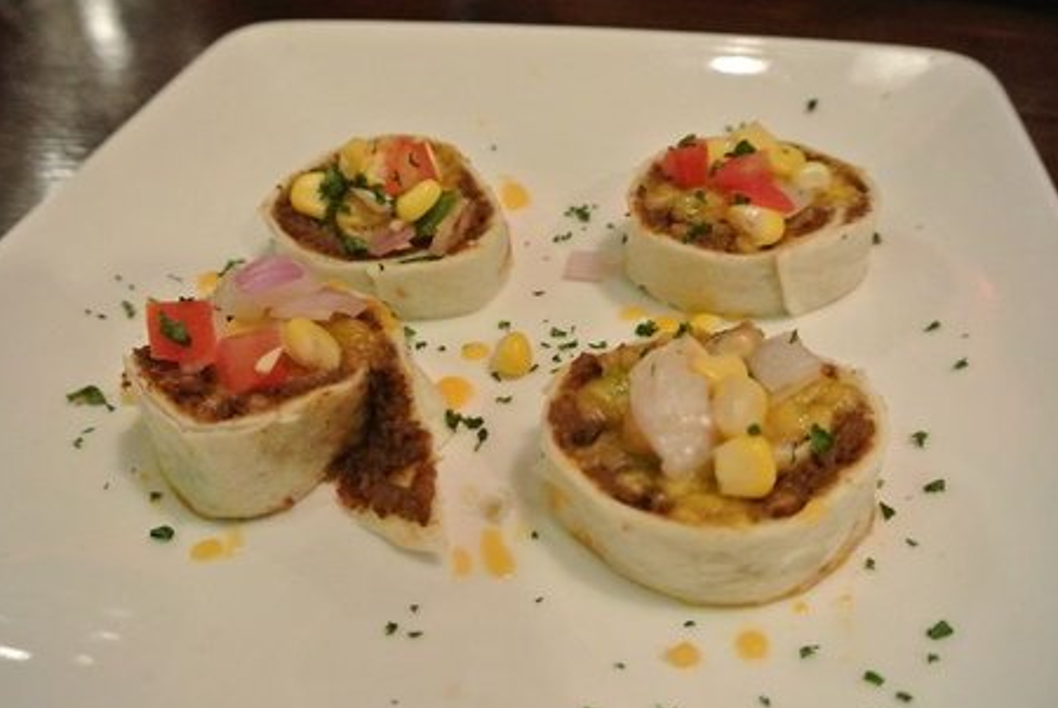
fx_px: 883
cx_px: 503
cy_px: 374
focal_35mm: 30
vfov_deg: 43.7
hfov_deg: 61.8
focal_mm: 10
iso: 3200
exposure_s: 1/125
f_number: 3.5
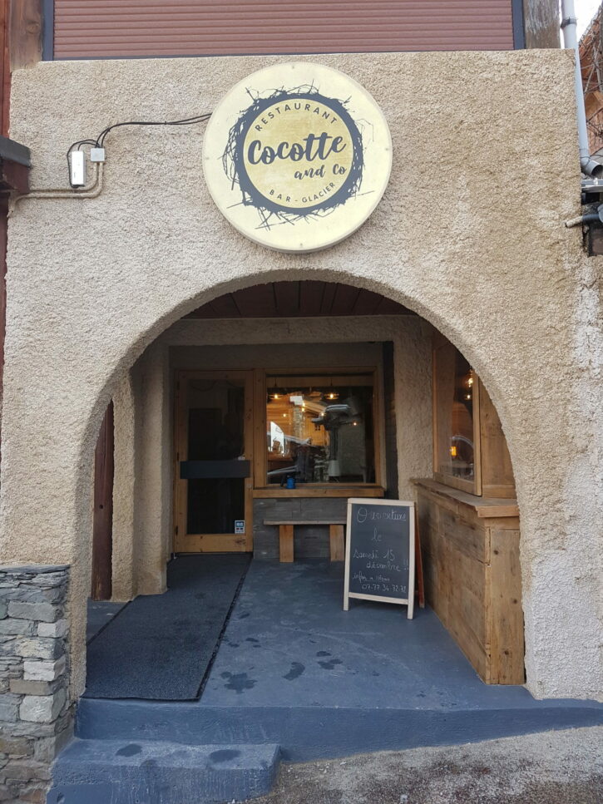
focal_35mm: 26
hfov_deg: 53.1
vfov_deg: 67.3
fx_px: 604
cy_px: 402
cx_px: 302
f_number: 1.7
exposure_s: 1/366
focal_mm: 4.2
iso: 40
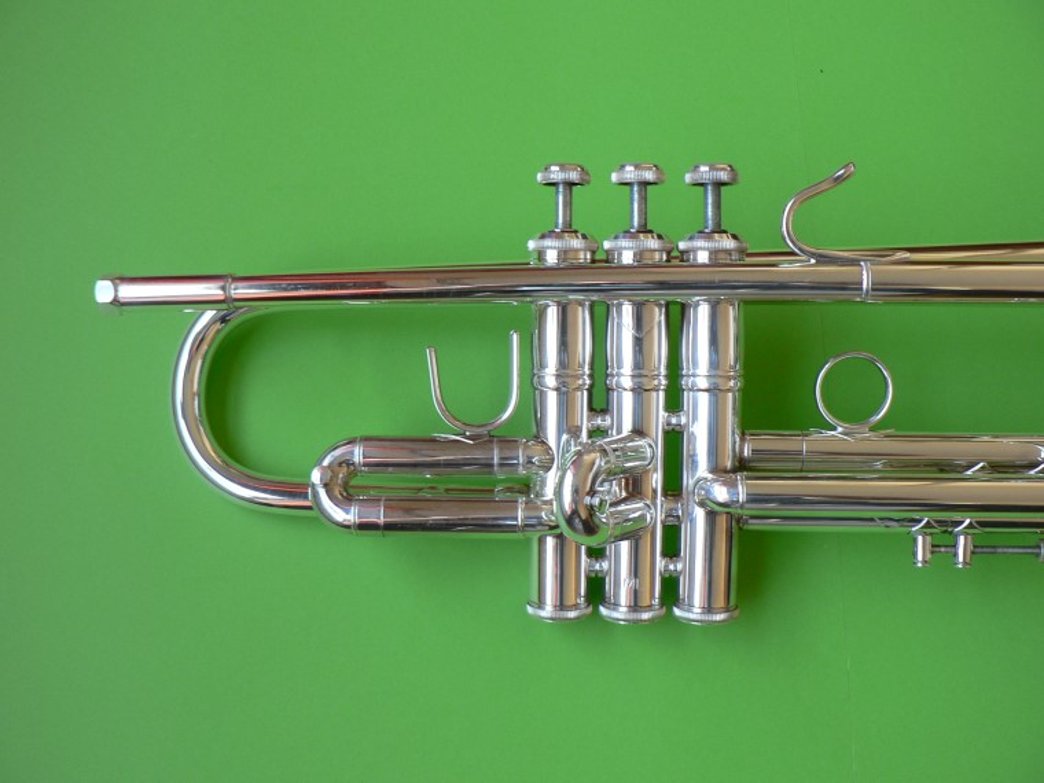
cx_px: 522
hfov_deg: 51.4
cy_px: 392
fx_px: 1086
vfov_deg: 39.7
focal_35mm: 36
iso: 100
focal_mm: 6
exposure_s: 1/30
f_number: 2.8
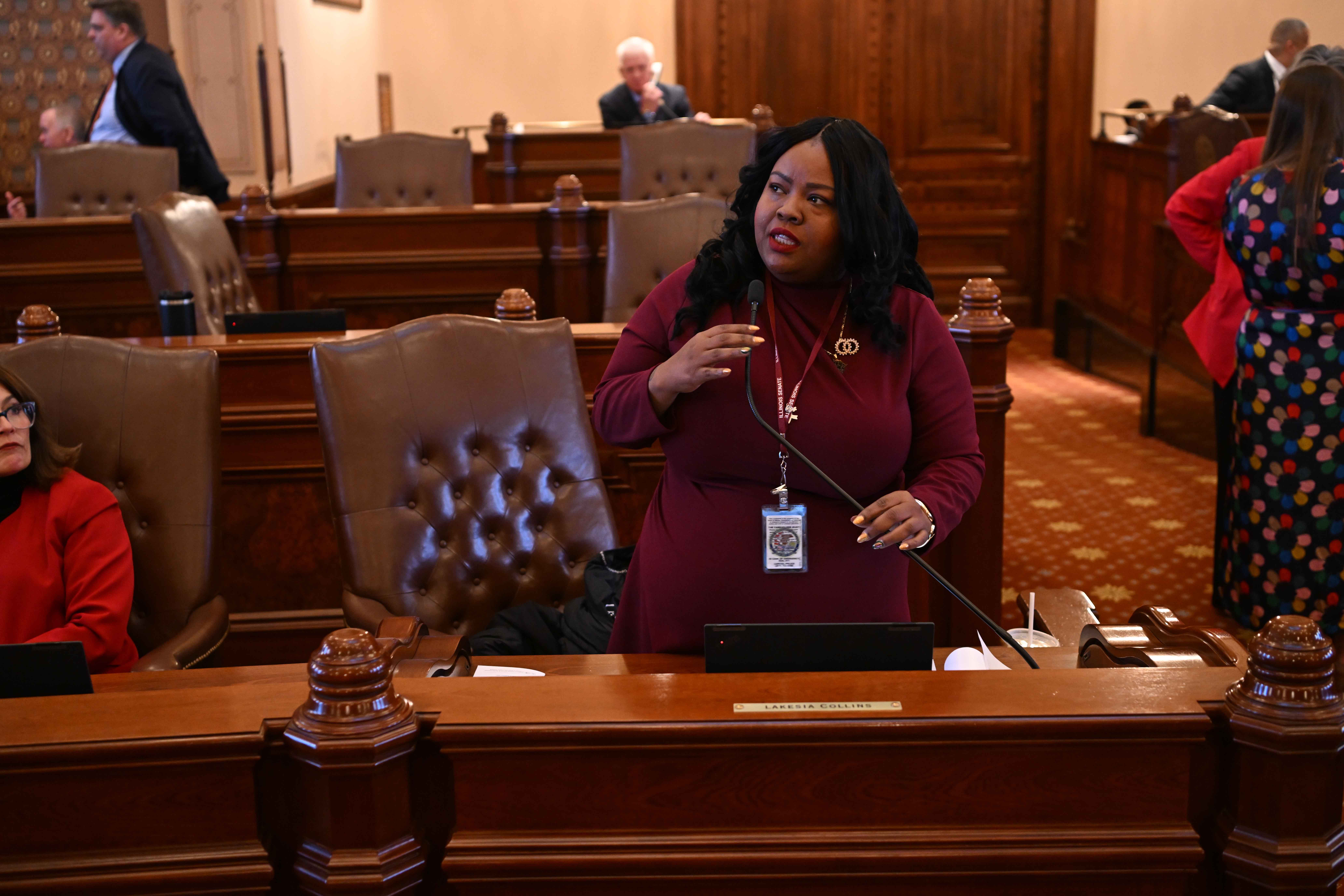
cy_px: 448
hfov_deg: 42.7
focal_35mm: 46
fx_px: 1717
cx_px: 672
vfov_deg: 29.2
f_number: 3.5
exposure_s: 1/160
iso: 3200
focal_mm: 46
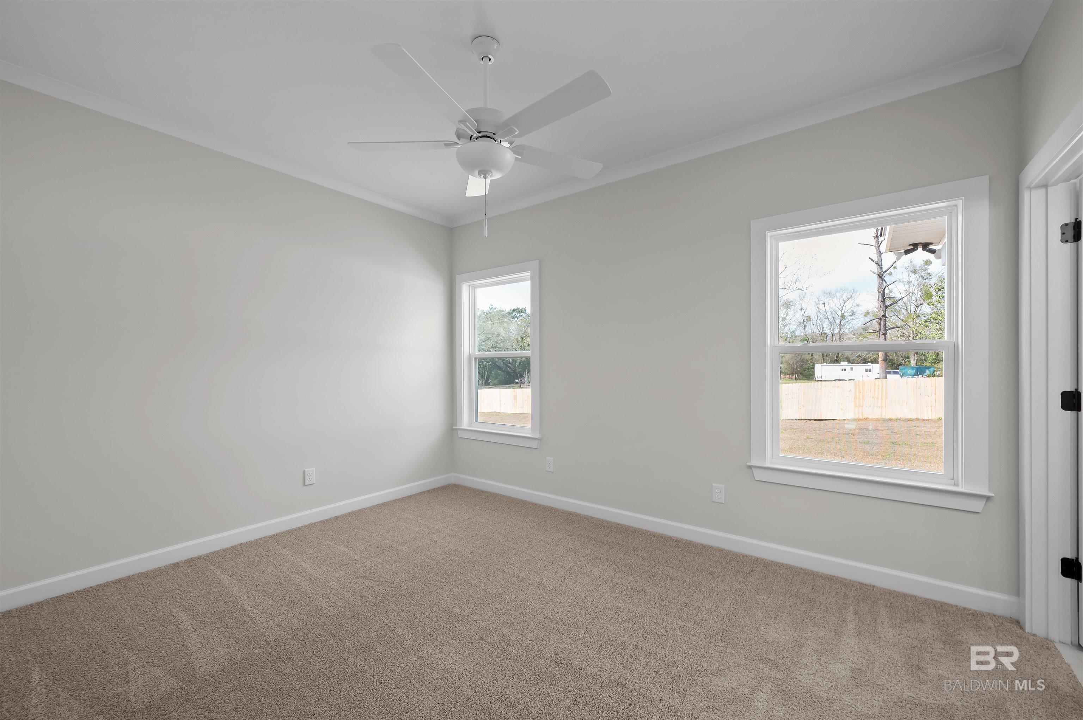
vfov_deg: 81.1
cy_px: 360
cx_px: 542
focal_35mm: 14
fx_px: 421
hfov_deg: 104.3
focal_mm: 14
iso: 400
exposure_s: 1/20
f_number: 9
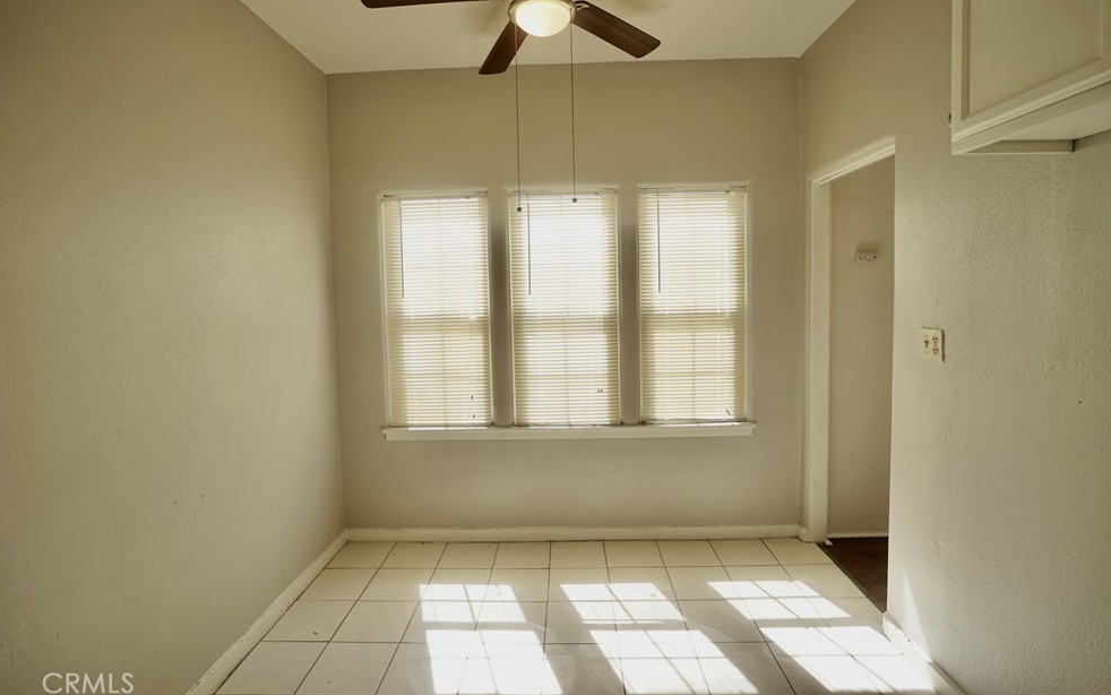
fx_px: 515
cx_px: 551
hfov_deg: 94.4
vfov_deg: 67.9
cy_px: 313
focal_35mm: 17
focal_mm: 16
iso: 100
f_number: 4
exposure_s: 1/80
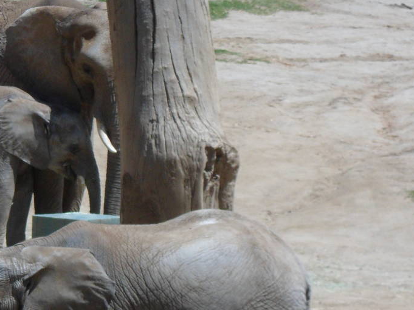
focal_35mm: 472
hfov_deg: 4.2
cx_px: -26
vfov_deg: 3.2
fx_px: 5646
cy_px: 179
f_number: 5.6
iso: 80
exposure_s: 1/500
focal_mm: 36.2
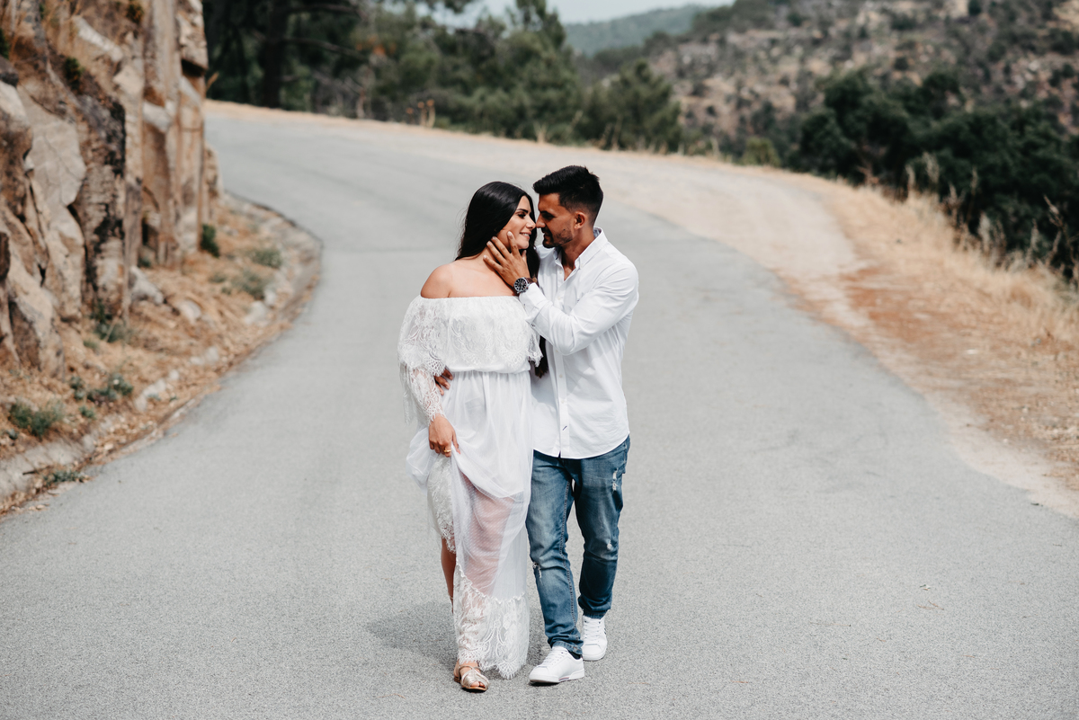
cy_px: 360
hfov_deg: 23.9
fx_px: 2548
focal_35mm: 85
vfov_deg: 16.1
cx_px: 540
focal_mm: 85
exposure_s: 1/3200
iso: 100
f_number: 2.8
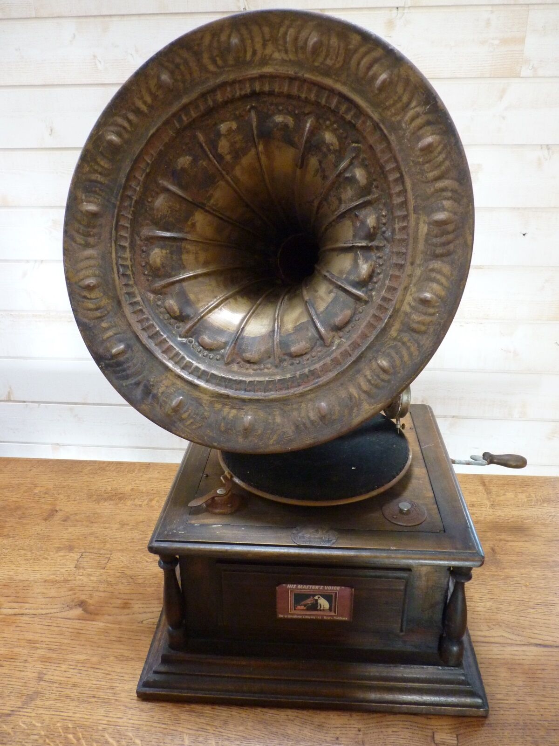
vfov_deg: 65.3
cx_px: 280
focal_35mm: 27
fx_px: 581
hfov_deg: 51.4
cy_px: 373
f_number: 2.8
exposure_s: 1/15
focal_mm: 4.8
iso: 400
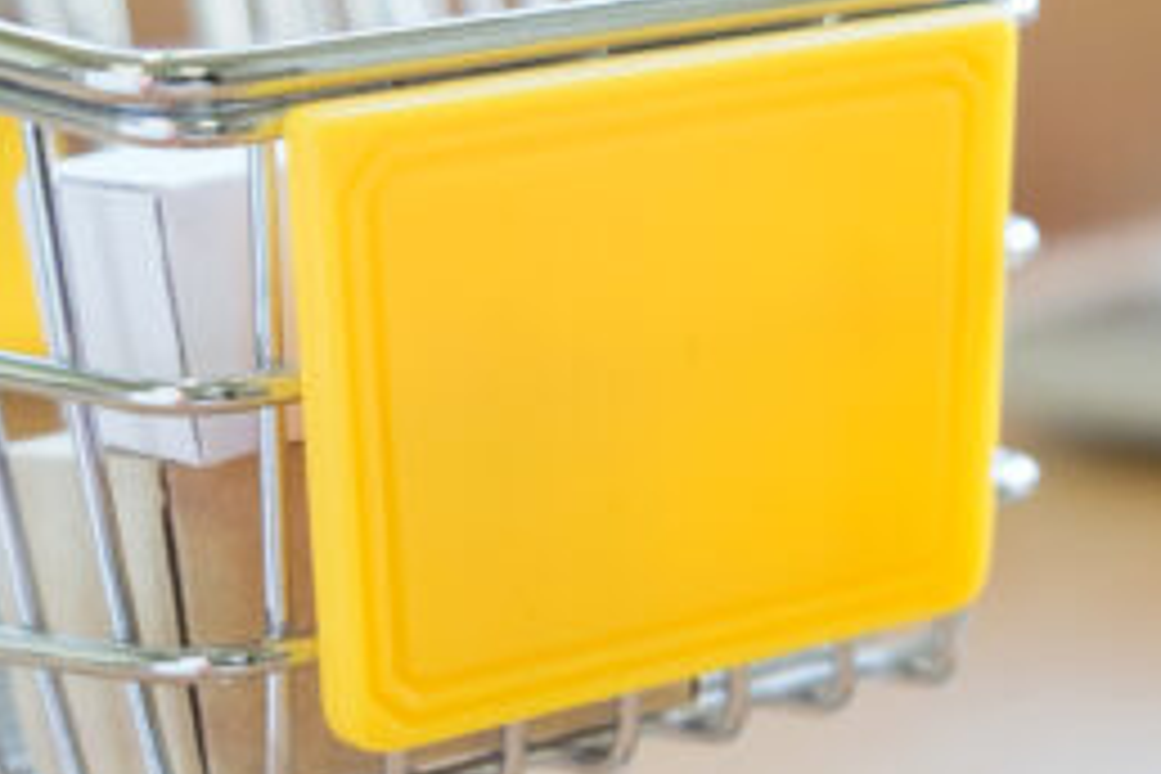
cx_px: 1004
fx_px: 4482
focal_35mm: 139
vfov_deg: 9.9
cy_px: 430
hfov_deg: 14.6
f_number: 3.6
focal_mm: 23.3
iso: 320
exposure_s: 1/60
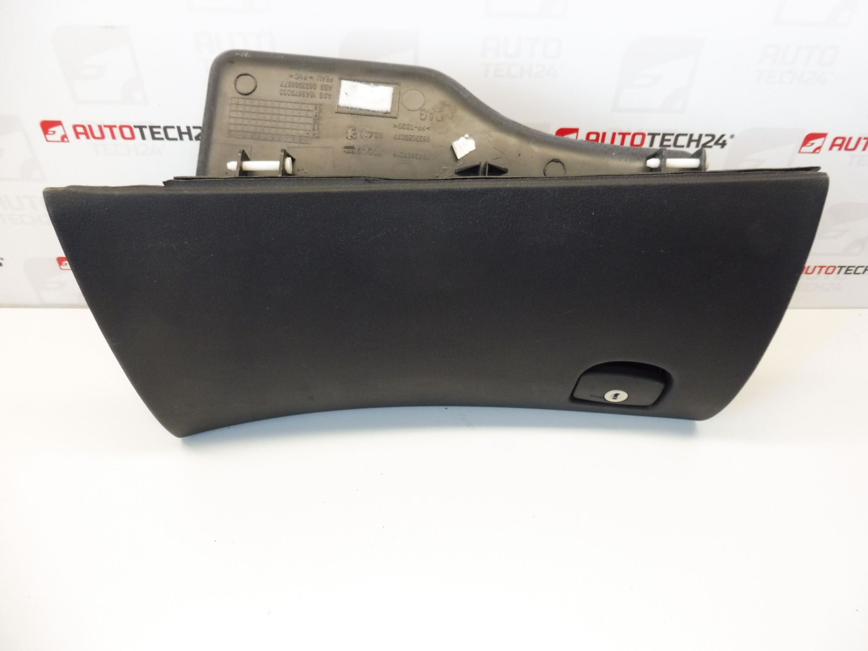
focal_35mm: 25
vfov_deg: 54.9
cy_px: 326
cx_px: 434
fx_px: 627
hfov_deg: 69.4
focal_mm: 4.4
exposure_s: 1/60
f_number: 3.5
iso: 200
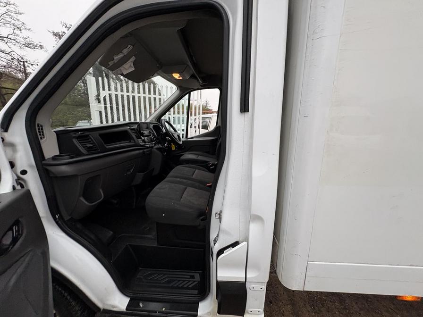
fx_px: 171
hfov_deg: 102.1
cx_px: 212
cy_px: 158
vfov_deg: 85.7
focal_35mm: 14
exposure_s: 1/99
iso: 50
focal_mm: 2.22
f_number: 2.2
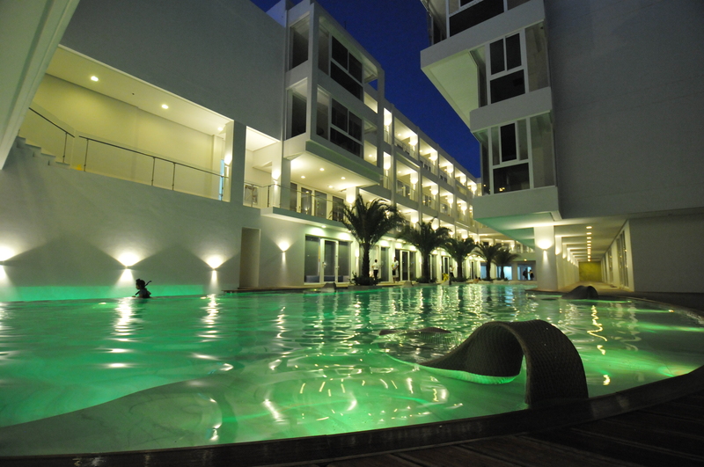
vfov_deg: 77.2
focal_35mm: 15
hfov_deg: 100.5
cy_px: 234
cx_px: 352
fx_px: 293
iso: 2200
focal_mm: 10
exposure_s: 1/30
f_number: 3.5
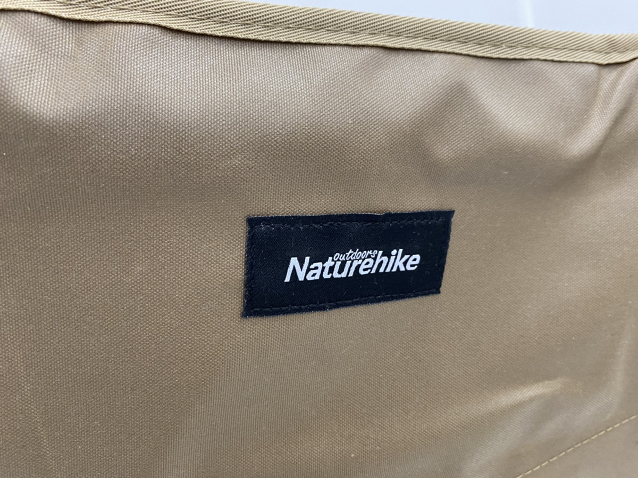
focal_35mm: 26
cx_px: 319
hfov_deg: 67.3
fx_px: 479
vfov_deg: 53.1
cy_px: 239
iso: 125
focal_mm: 4.25
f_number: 1.8
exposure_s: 1/50
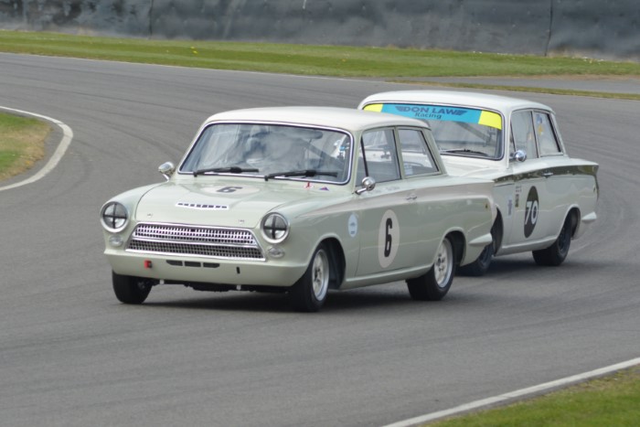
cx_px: 320
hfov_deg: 6.2
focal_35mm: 330
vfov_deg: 4.2
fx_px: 5867
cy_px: 214
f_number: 11
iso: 400
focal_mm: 220
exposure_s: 1/400
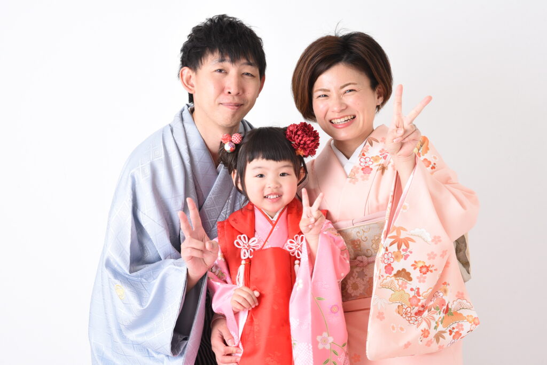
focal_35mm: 85
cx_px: 274
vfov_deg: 16.1
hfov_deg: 23.9
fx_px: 1292
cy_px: 182
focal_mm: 85
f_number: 8
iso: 1600
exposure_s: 1/160
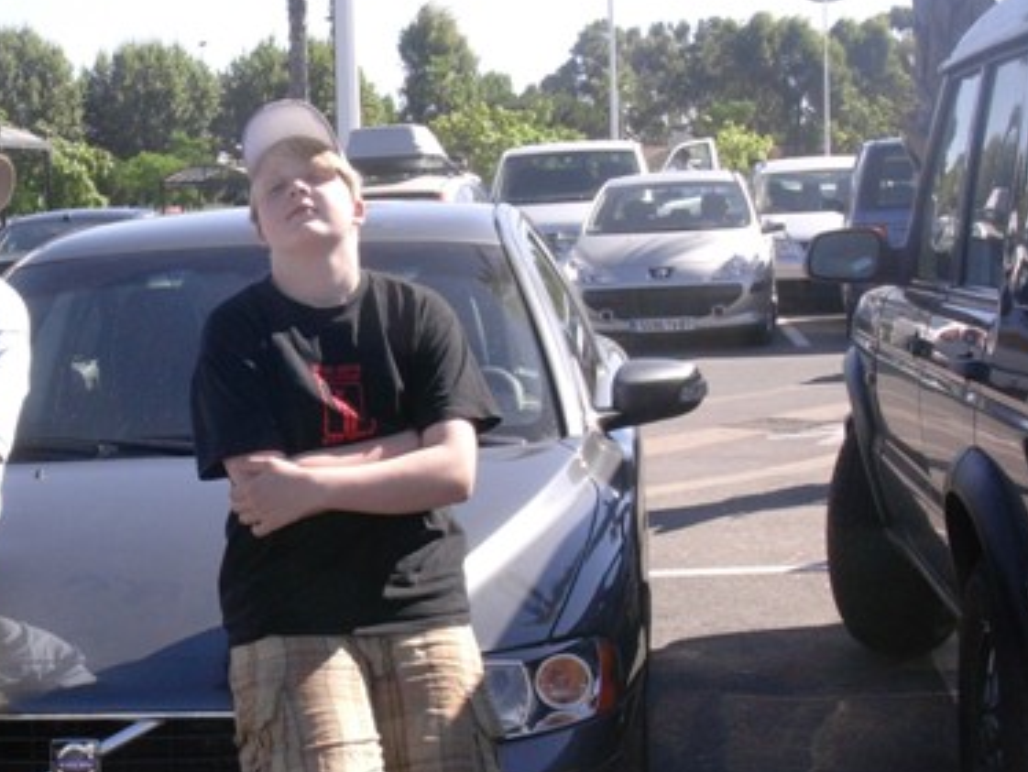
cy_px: 396
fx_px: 2288
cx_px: 184
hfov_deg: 24.8
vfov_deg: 19.2
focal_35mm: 77
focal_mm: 6.7
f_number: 5.8
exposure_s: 1/171
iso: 70
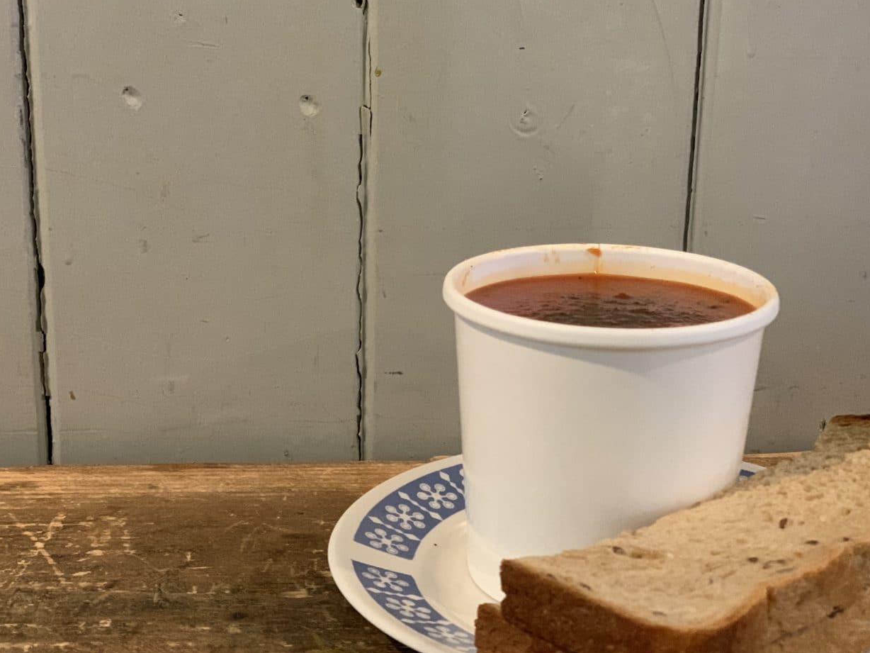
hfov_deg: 31.7
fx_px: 1533
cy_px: 364
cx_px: 385
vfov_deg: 24.0
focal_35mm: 61
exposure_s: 1/33
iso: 320
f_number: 2.4
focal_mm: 6
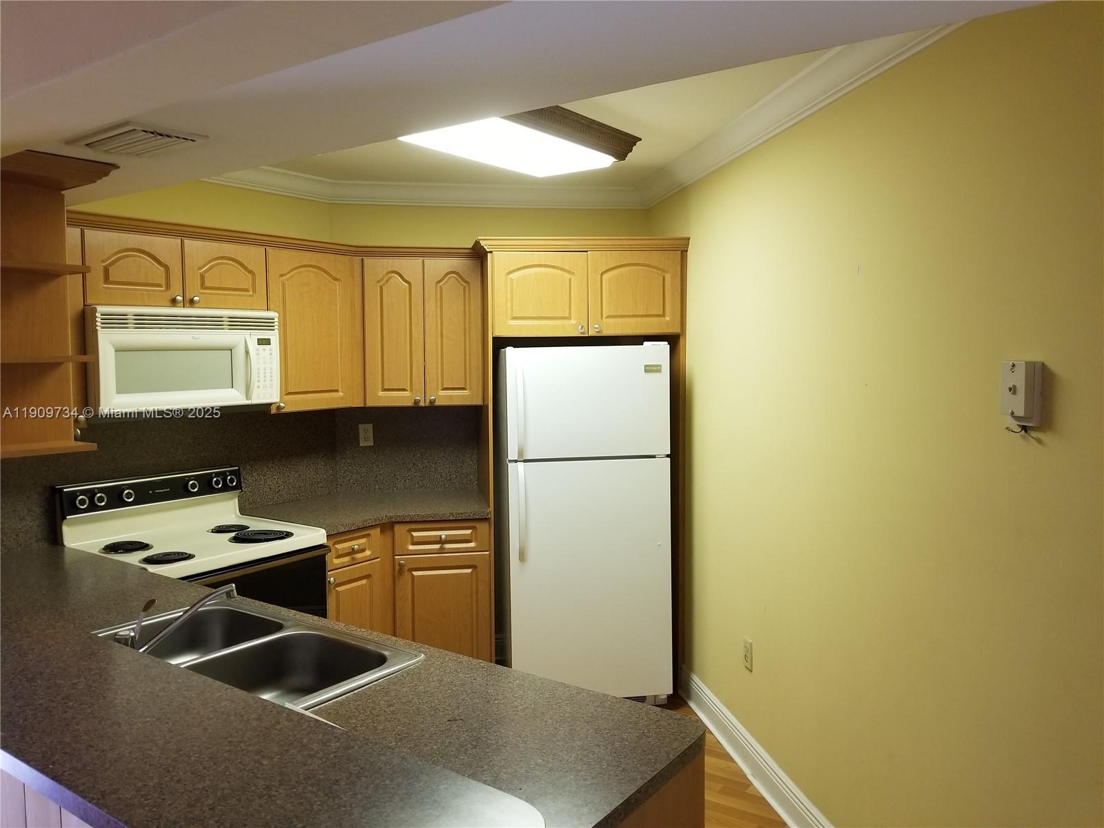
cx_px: 552
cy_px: 414
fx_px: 829
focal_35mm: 26
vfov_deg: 53.1
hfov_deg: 67.3
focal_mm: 4.25
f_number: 1.7
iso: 200
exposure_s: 1/28
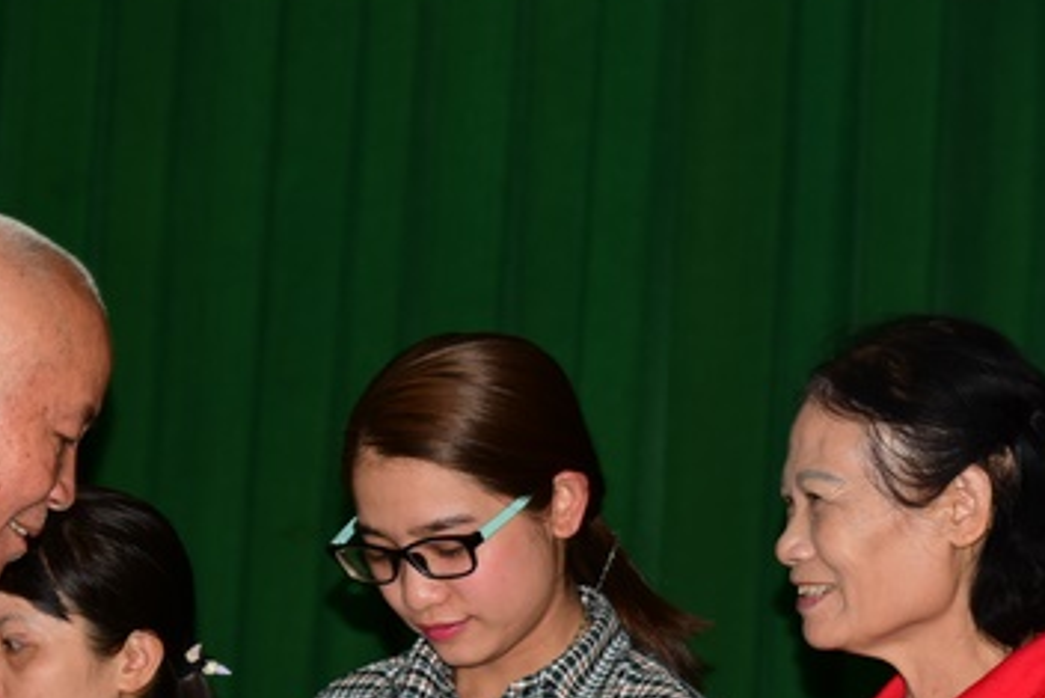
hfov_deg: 11.3
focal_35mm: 181
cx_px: 208
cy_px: 600
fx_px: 5256
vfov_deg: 7.6
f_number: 5
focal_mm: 98
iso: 500
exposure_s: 1/50
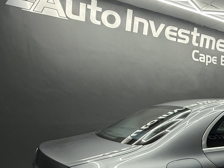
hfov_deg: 51.1
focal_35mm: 32
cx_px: 196
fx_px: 207
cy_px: 162
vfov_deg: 39.7
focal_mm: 2.22
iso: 160
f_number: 2.2
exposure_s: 1/100
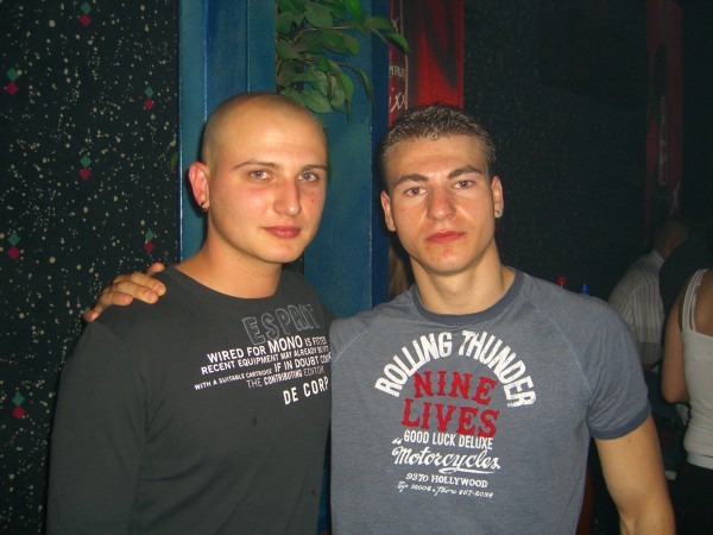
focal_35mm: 38
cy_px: 268
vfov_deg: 37.7
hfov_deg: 49.0
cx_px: 356
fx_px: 783
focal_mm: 7.9
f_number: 2.8
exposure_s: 1/60
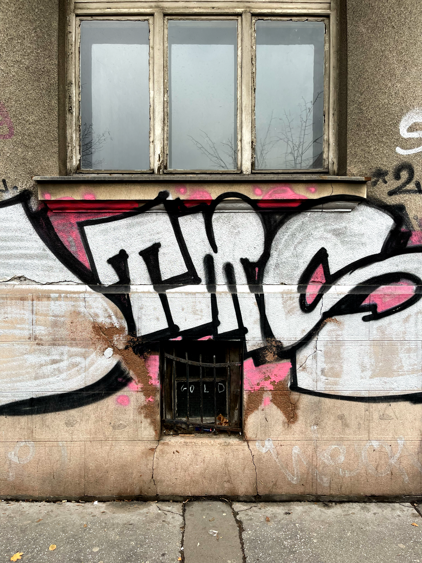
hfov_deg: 53.1
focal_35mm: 26
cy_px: 282
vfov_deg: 67.3
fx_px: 423
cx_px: 211
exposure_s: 1/128
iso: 32
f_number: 1.6
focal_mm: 5.1
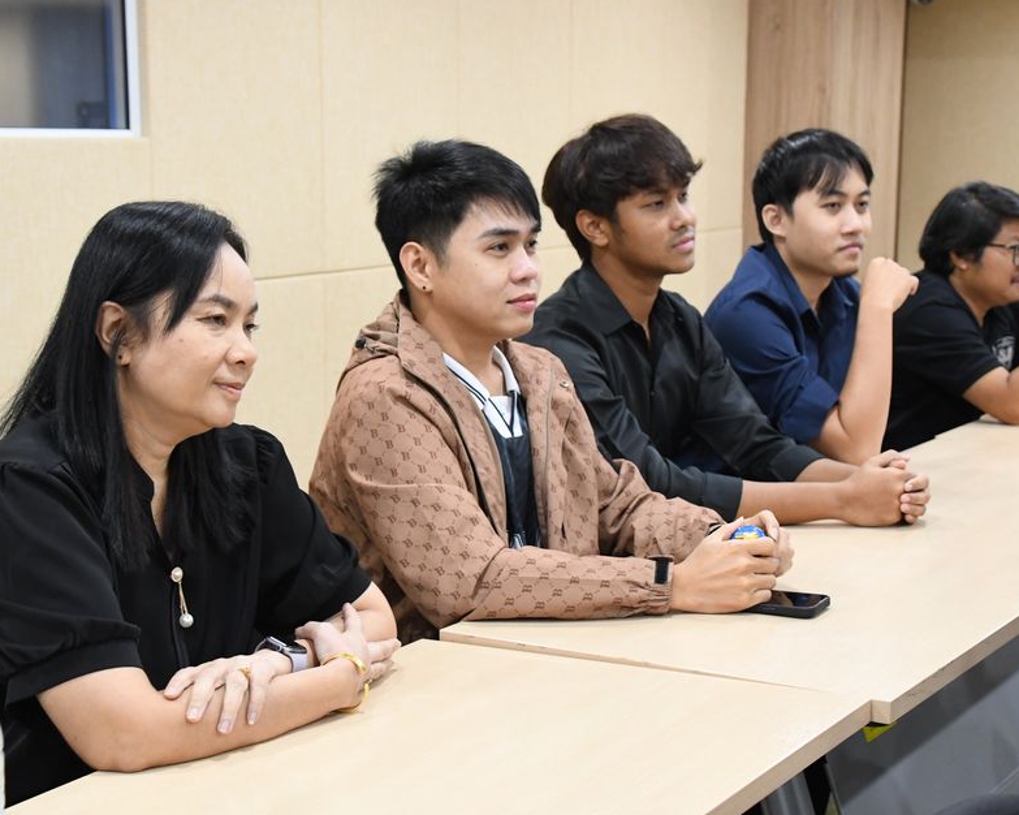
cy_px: 398
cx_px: 496
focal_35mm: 70
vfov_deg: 21.8
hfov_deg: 27.1
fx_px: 2111
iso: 3200
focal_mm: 38
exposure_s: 1/125
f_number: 5.6
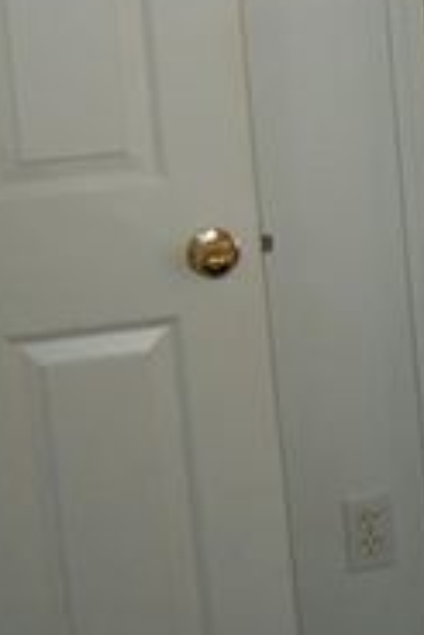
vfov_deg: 18.1
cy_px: -69
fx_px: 1920
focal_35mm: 109
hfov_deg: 10.3
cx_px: 1136
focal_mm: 19
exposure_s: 1/60
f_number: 3.5
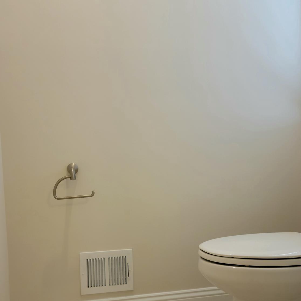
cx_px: 147
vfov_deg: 47.9
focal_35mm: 34
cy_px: 194
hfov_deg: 48.4
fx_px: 334
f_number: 2
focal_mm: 5.9
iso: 160
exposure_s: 1/60.2
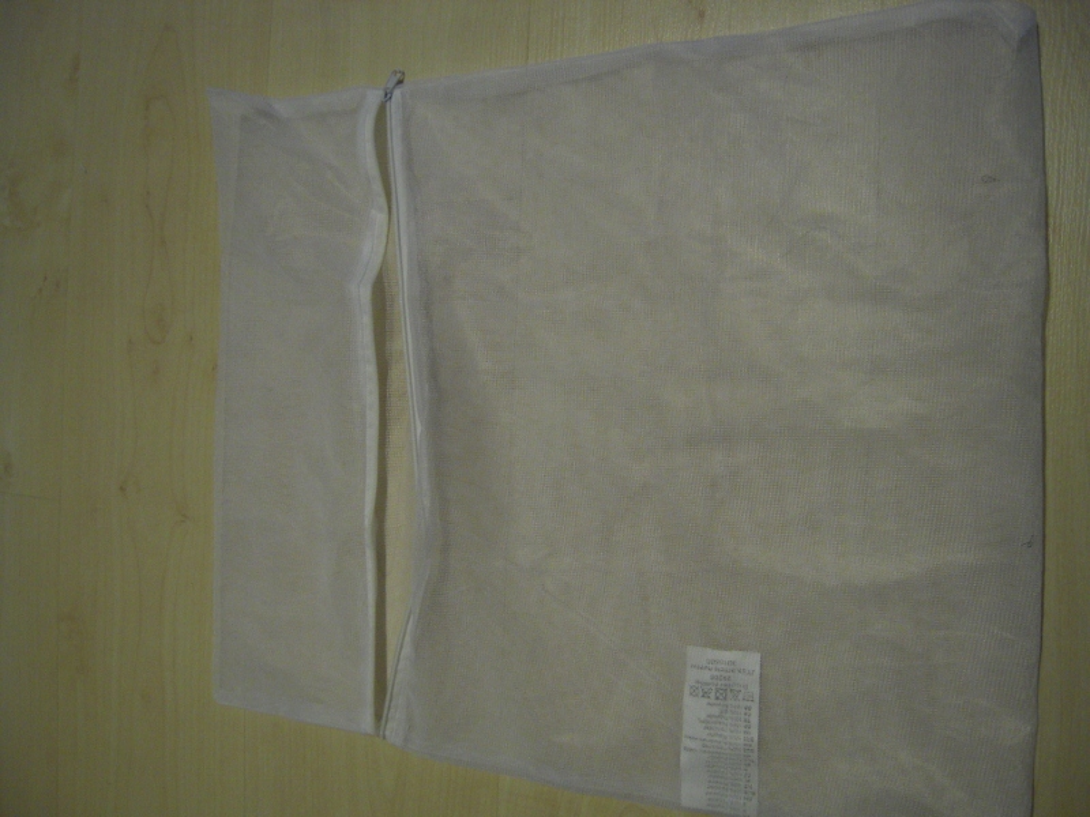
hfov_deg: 63.4
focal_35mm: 28
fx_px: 882
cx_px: 545
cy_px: 408
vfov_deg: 49.7
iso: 400
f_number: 2.7
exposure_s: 1/30
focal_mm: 5
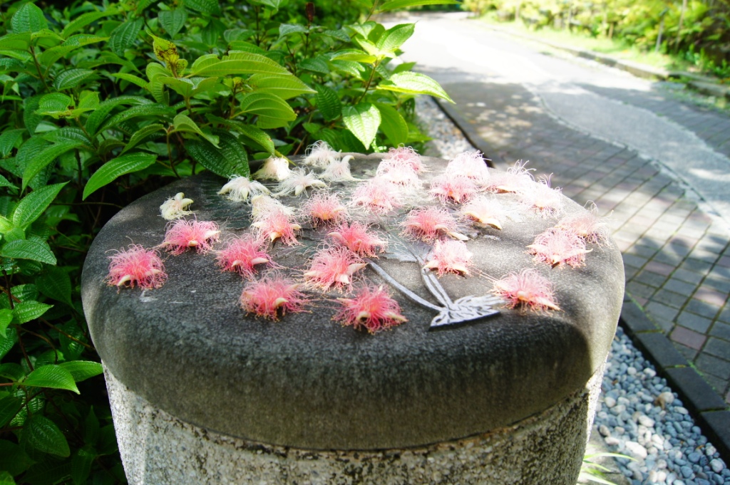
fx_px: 547
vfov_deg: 47.9
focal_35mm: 27
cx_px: 365
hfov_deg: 67.4
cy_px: 242
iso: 100
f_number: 5.6
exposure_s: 1/60
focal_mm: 18
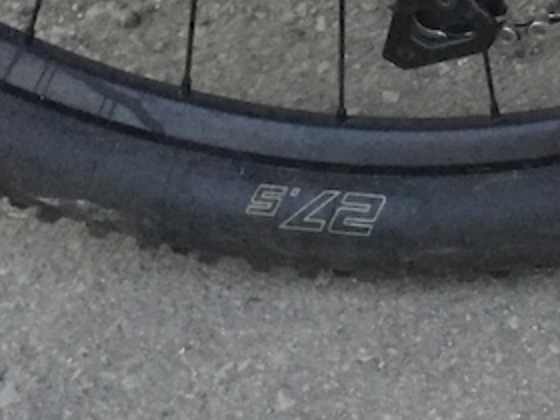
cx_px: 974
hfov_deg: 16.0
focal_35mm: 106
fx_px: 1715
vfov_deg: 12.8
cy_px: -316
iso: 50
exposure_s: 1/30
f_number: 2.2
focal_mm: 4.15
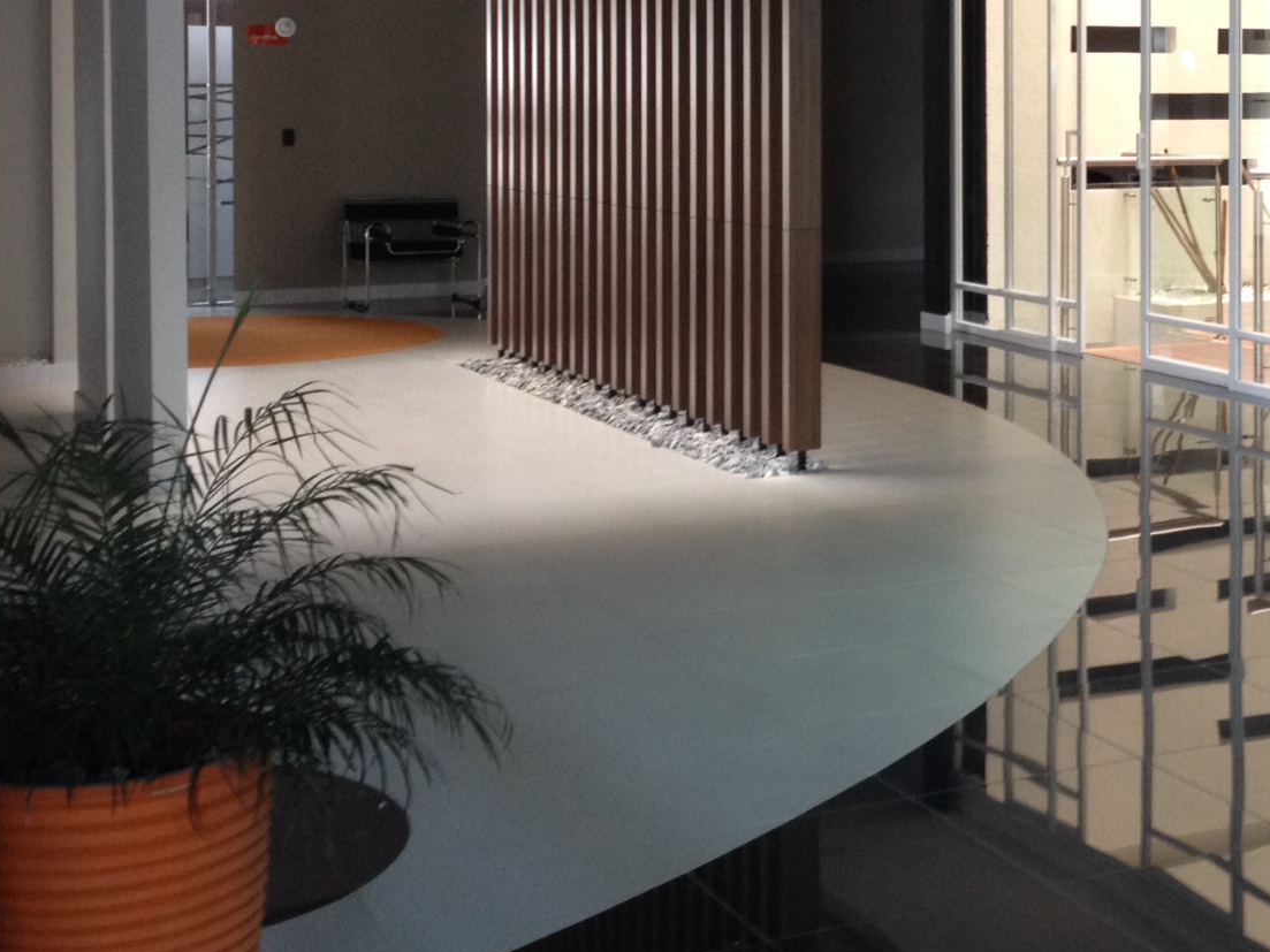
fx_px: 2384
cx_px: 984
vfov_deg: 22.1
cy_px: 111
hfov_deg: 29.3
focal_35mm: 65
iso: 100
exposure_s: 1/20
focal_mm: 4.28
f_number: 2.4
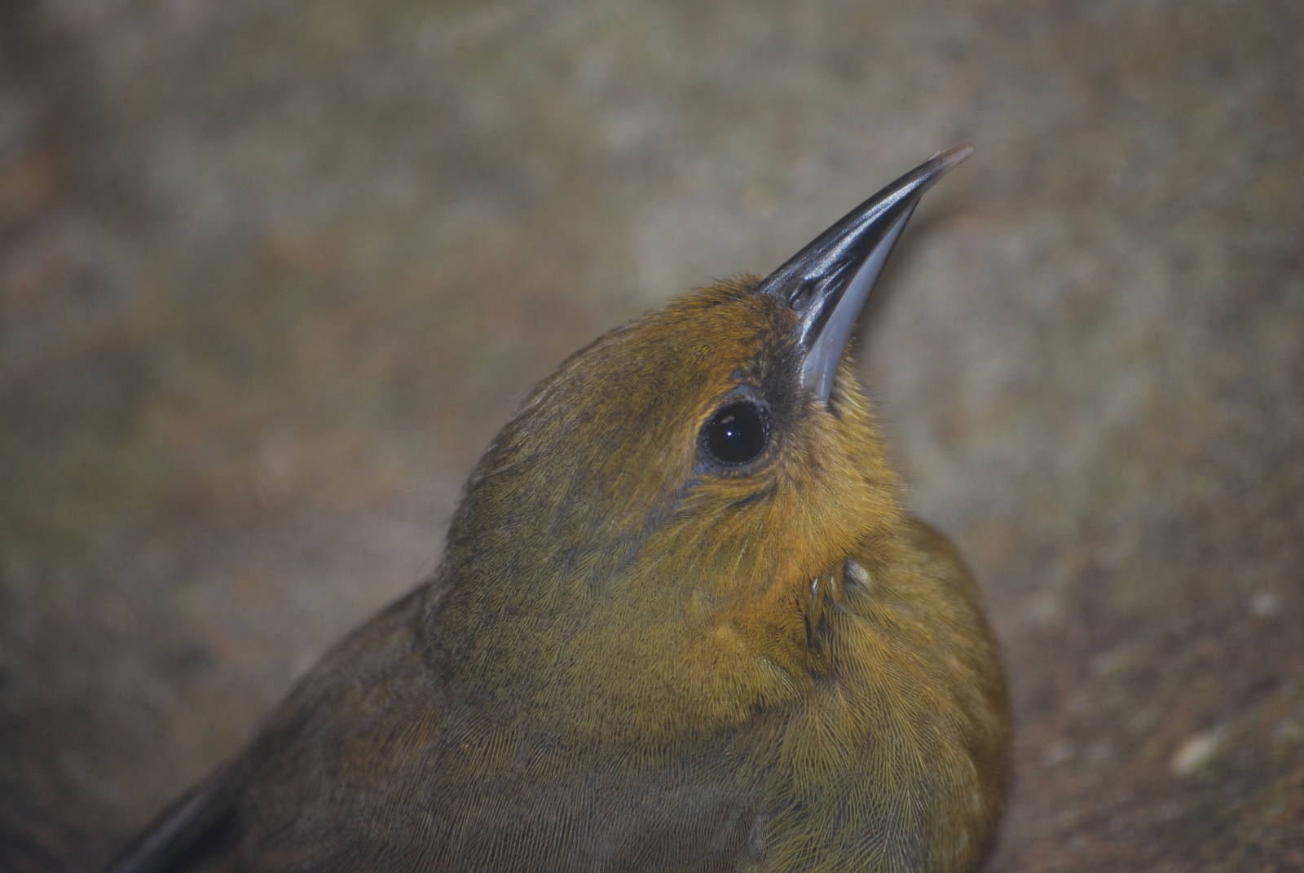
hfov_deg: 4.6
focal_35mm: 450
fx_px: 16319
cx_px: 652
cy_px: 436
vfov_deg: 3.1
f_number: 5.6
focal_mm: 300
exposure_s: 1/60
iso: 200
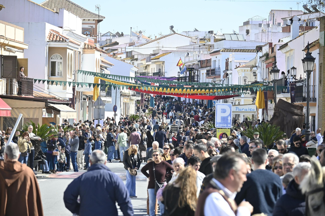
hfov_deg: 12.5
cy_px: 108
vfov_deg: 8.3
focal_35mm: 165
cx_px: 162
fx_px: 1489
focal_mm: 110
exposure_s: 1/500
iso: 200
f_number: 5.6
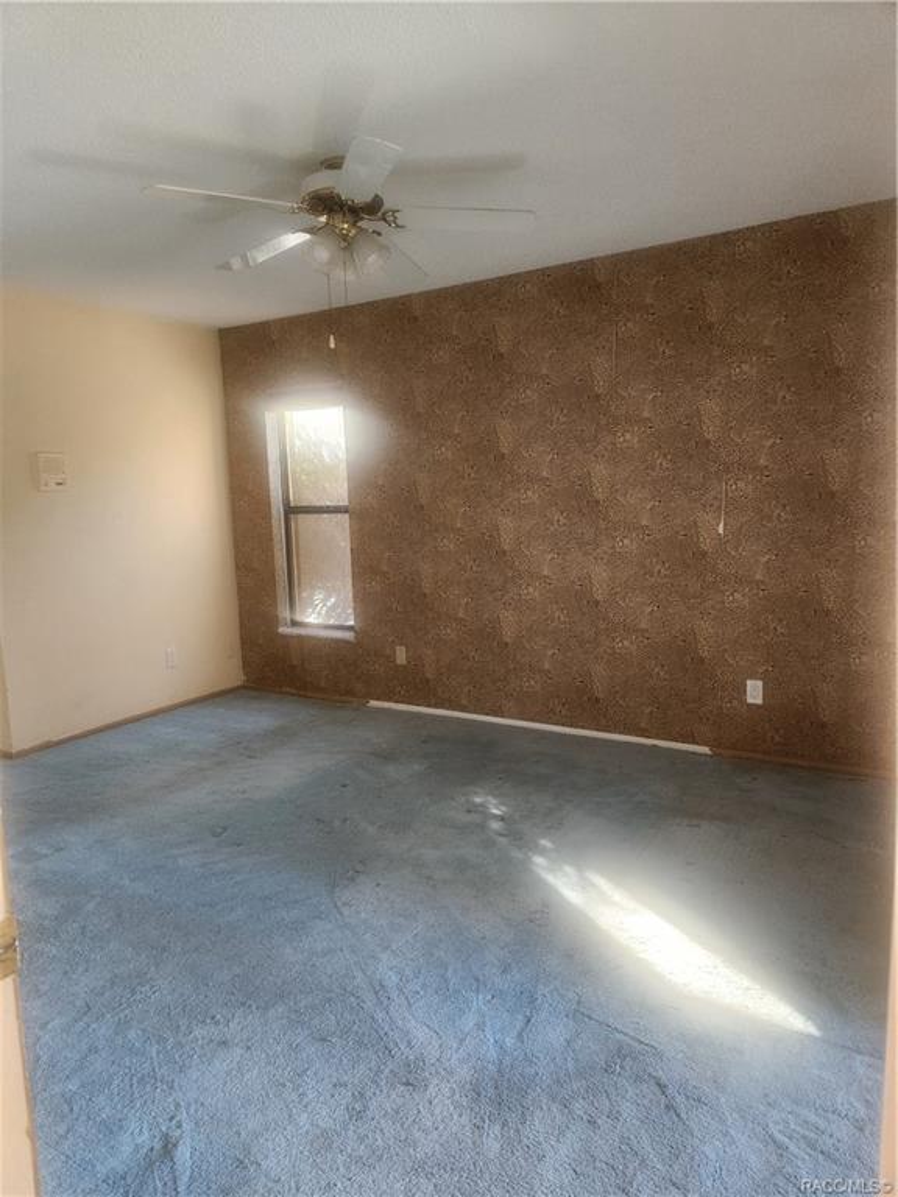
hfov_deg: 58.9
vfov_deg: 73.9
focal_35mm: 23
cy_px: 598
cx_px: 449
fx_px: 796
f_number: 1.8
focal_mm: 5.4
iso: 800
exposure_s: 1/120
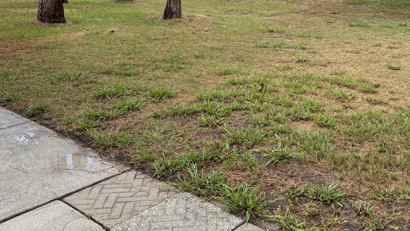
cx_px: 271
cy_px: 24
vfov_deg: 28.0
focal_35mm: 41
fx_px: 446
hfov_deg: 48.6
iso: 100
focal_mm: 6.76
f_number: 1.78
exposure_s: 1/1522
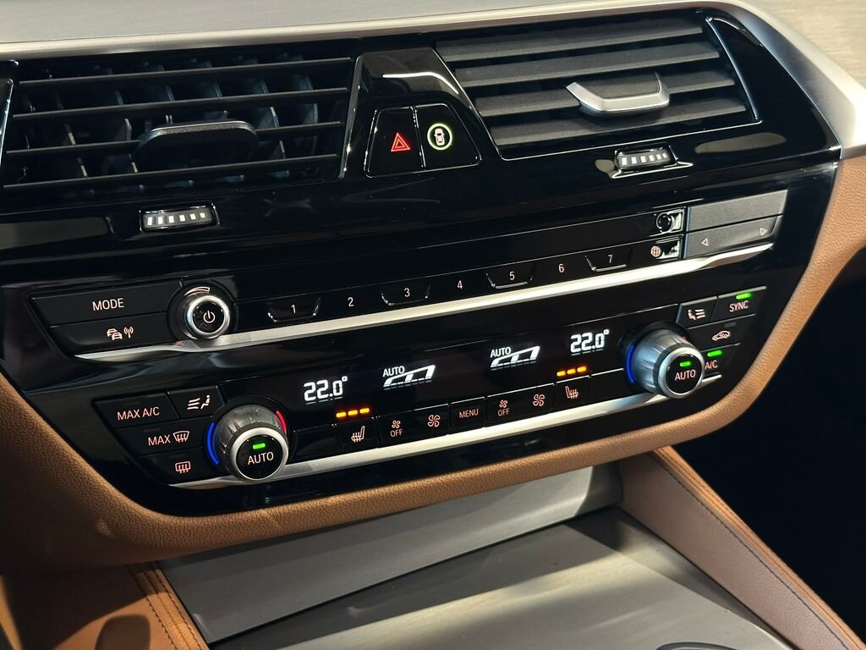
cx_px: 433
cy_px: 325
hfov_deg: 39.7
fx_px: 1201
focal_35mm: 48
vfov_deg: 30.3
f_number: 1.78
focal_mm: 6.86
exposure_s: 1/40
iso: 400
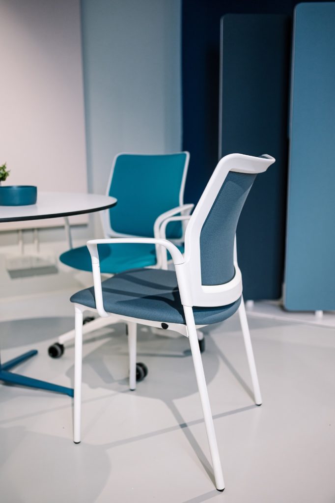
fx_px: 489
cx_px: 168
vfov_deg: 54.4
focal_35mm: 35
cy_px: 252
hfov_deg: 37.8
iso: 400
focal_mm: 35
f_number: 1.8
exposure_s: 1/500
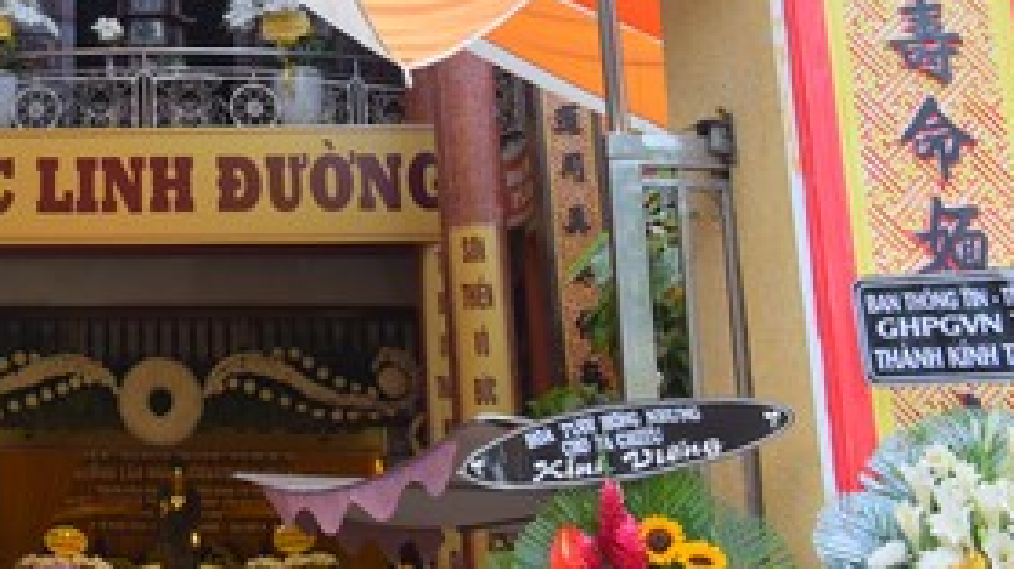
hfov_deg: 26.3
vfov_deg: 15.0
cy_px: -206
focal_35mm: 76
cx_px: -15
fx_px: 2042
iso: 320
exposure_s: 1/125
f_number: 8
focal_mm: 31
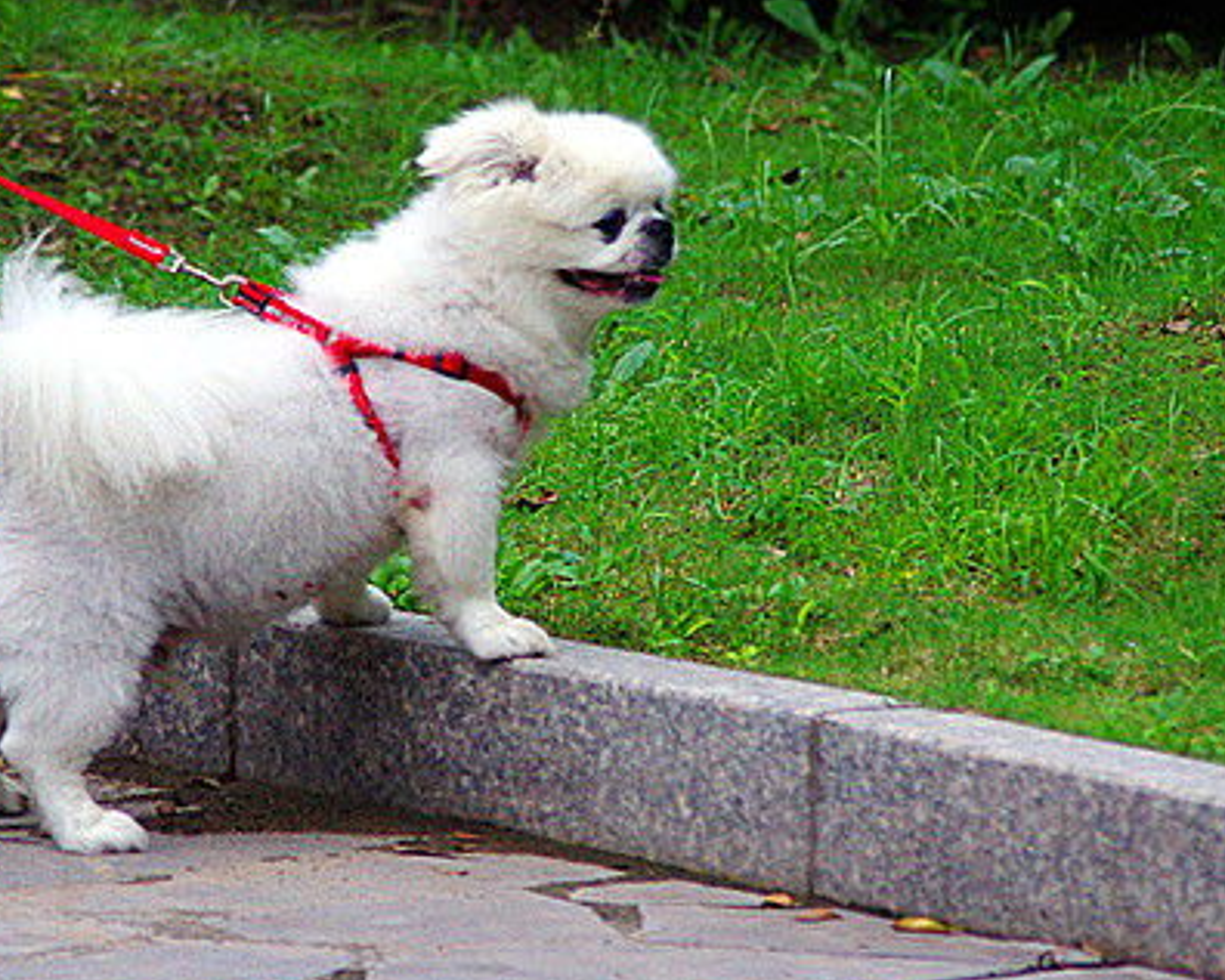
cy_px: 314
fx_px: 15449
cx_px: 498
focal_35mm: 426
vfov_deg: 3.6
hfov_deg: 4.5
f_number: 5
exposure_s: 1/250
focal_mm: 150
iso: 1600
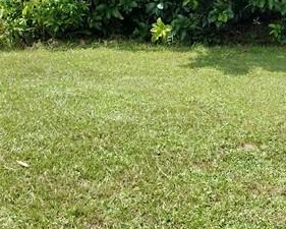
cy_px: 27
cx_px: 319
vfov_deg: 15.9
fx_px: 813
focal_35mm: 96
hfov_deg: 19.1
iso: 100
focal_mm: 4.71
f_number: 1.7
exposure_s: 1/2118
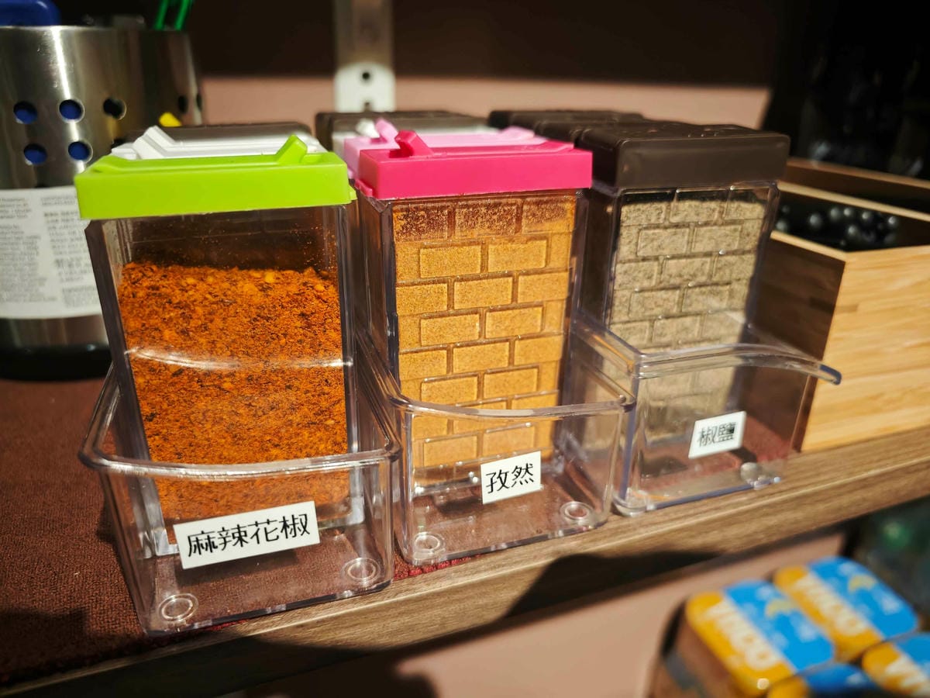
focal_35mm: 23
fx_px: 618
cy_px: 349
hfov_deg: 73.9
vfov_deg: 58.9
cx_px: 465
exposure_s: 1/400
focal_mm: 8.72
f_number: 2
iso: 3200
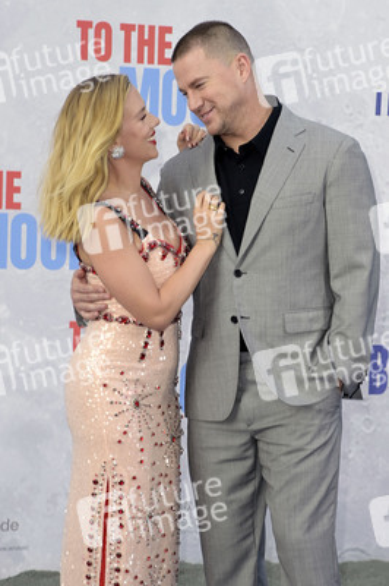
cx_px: 194
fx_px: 1818
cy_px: 293
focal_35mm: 112
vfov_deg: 18.3
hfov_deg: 12.2
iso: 400
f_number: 7.1
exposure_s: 1/250
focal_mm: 112
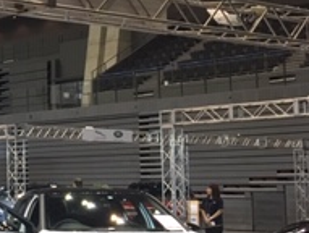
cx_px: -189
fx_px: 868
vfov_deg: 15.3
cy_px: 123
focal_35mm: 97
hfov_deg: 17.6
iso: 100
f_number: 2.2
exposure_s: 1/30
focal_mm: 4.15
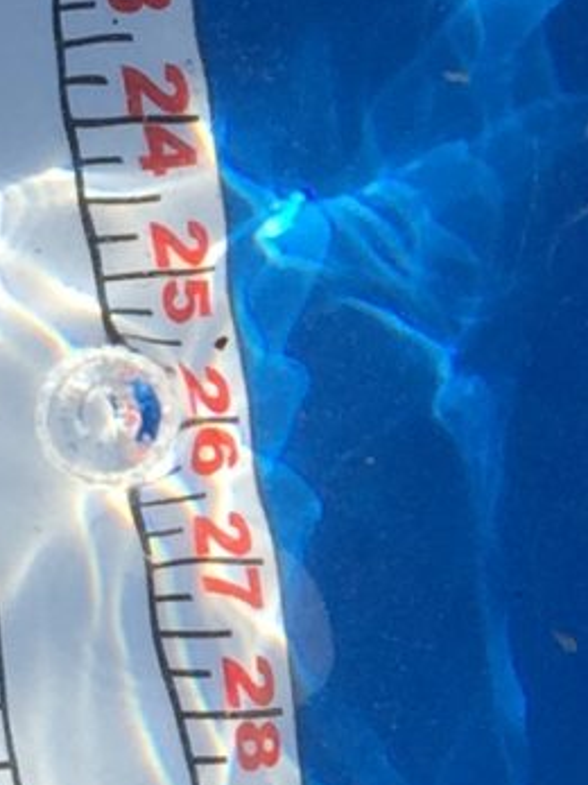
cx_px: 866
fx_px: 4850
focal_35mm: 214
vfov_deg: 9.2
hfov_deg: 6.8
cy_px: -50
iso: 32
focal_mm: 4.15
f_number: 2.2
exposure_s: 1/732
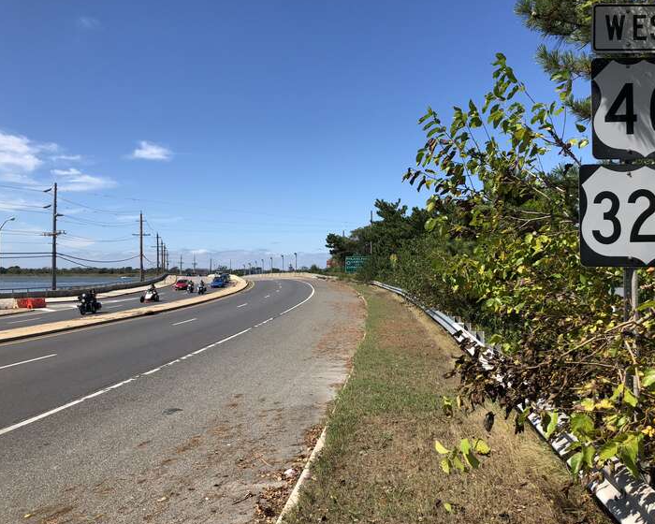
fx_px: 582
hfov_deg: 58.7
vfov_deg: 48.5
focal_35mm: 30
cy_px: 259
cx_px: 357
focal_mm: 4
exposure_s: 1/2088
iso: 20
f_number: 1.8
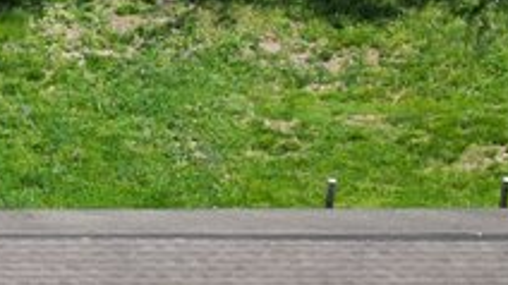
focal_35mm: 187
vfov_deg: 6.5
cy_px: 277
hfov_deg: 10.9
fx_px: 2518
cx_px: -370
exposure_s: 1/2000
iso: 140
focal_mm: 6.72
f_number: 1.7
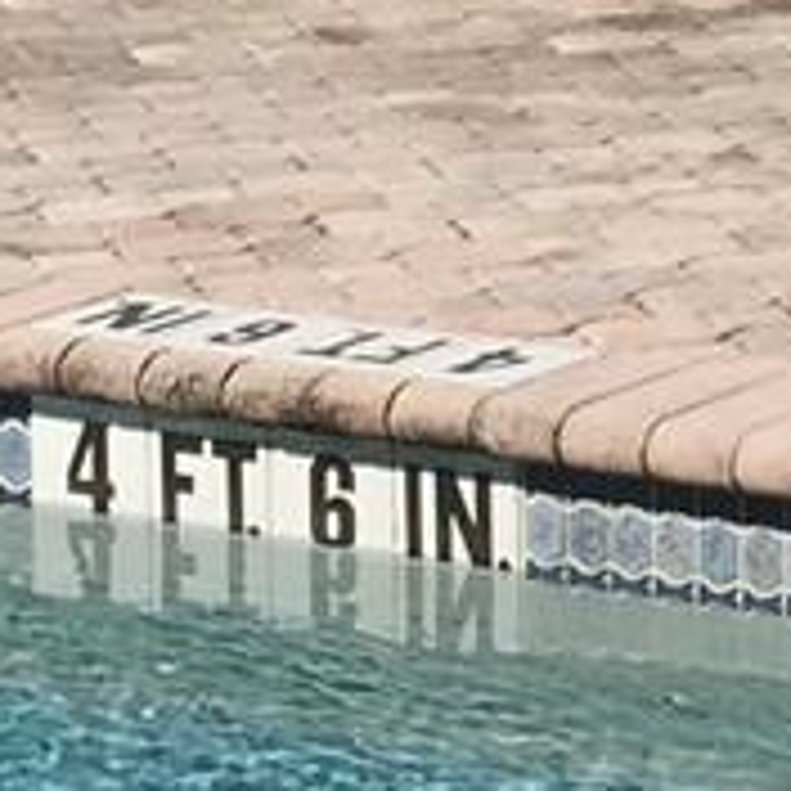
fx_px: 6024
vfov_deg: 7.3
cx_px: 2081
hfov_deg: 7.0
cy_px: -679
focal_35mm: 233
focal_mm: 4.15
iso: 32
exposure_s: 1/3300
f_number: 2.2
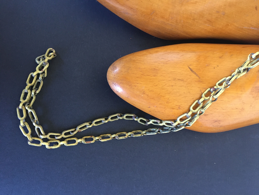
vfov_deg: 48.2
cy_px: 98
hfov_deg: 61.7
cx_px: 130
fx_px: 217
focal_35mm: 29
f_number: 2.2
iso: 200
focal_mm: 4.15
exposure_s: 1/33
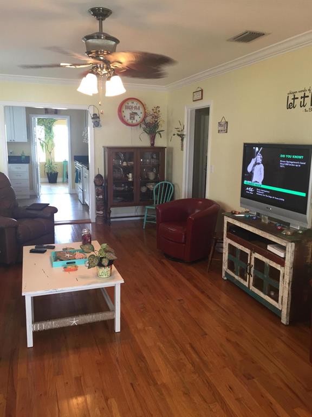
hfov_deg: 48.2
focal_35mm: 29
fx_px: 349
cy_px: 208
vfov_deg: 61.7
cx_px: 156
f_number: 2.2
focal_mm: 4.15
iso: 125
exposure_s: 1/30
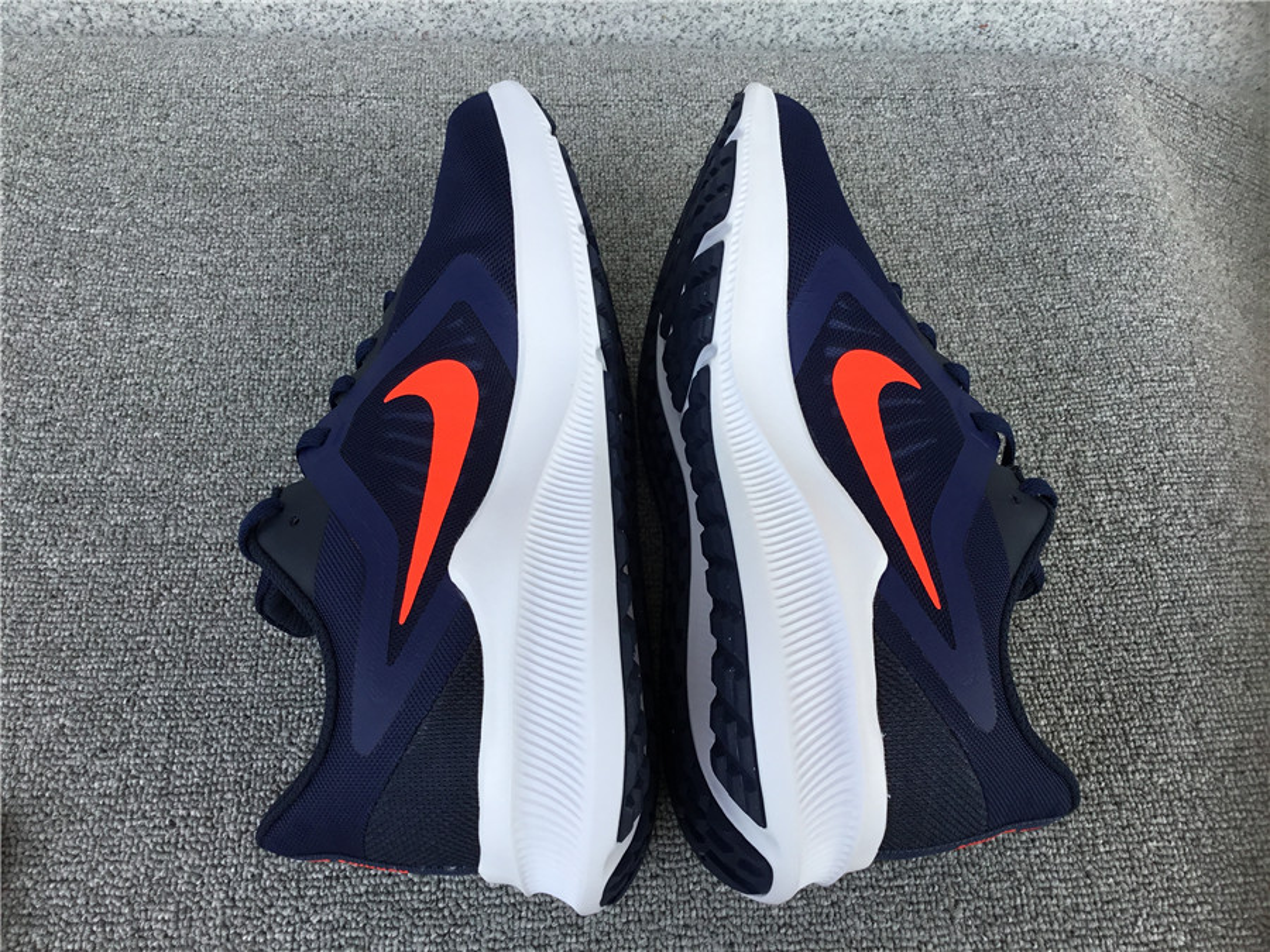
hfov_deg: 58.4
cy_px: 476
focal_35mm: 31
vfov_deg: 45.4
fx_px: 1137
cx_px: 635
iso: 25
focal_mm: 3.3
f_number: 2.4
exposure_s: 1/332
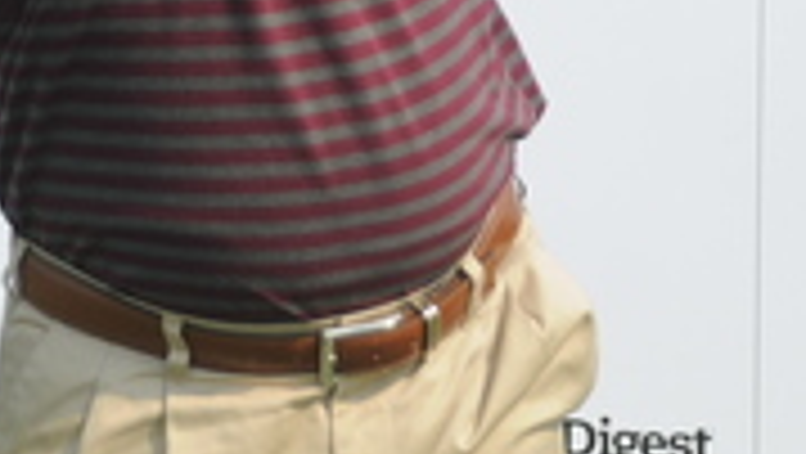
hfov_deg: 8.5
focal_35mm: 253
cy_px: -411
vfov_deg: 4.7
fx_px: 5411
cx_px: 54
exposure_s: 1/800
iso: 200
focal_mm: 48
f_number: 4.8
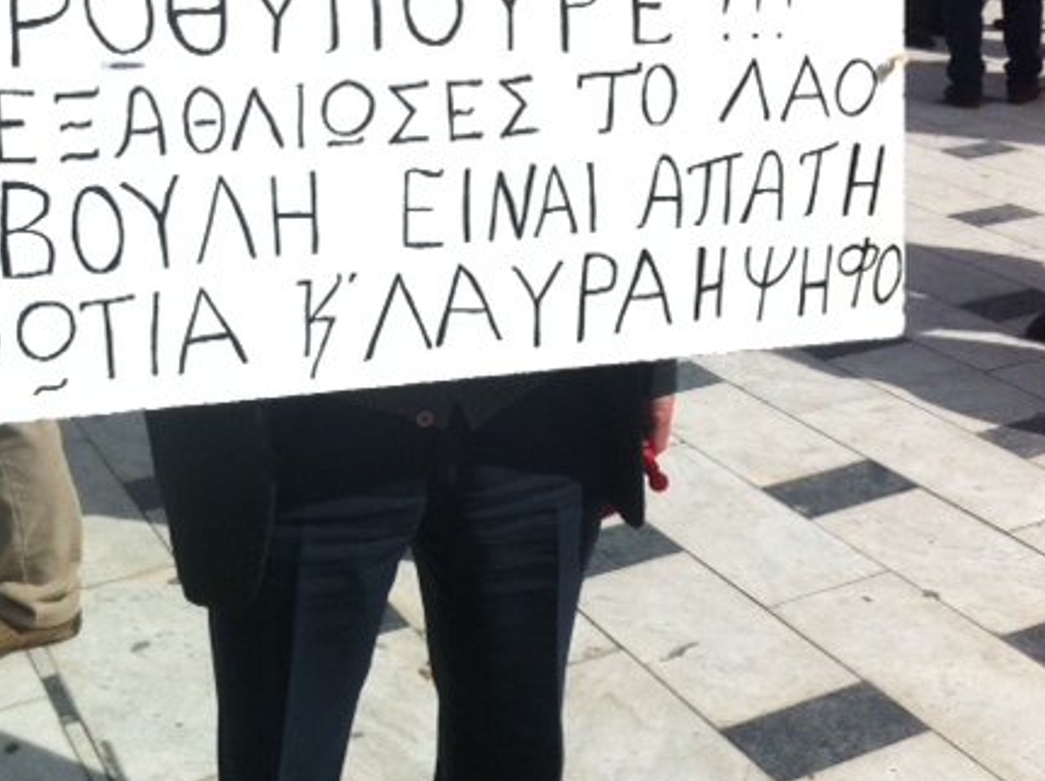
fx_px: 1568
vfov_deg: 28.0
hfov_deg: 36.7
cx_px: 398
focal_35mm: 52
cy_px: 386
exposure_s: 1/4309
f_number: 2.8
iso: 125
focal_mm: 3.85
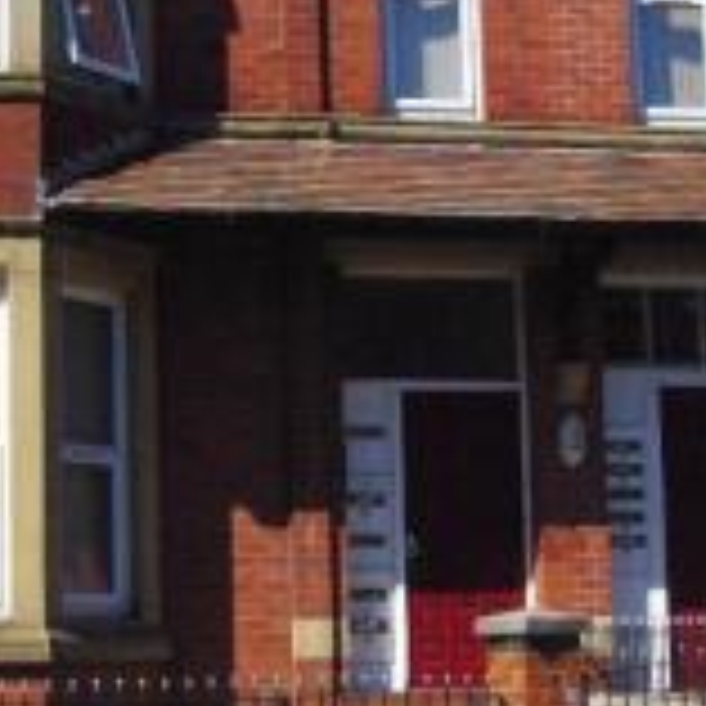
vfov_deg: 18.7
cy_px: 295
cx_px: 171
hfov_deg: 18.6
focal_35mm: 93
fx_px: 2146
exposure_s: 1/1000
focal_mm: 24.38
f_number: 13
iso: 1600
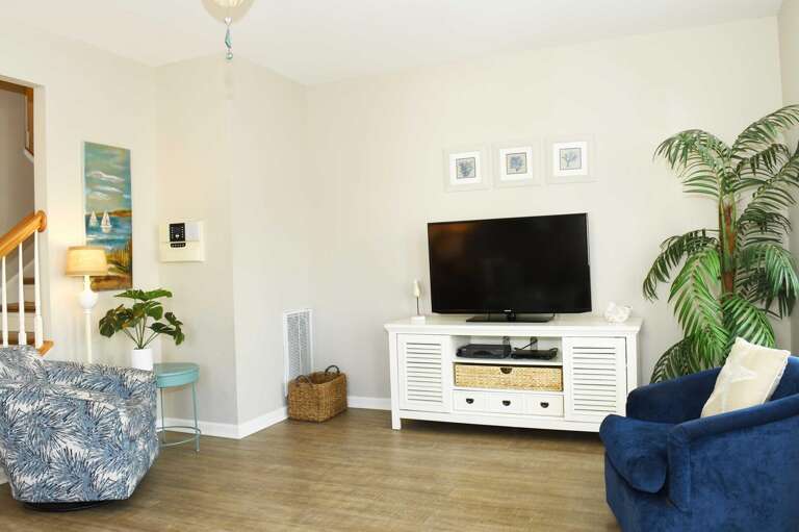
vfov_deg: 47.9
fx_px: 599
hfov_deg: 67.4
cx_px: 400
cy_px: 266
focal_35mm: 27
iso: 500
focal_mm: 18
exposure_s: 1/25
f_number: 7.1
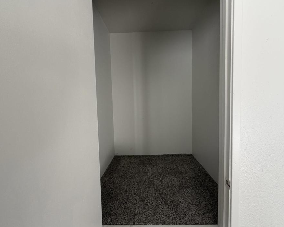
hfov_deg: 93.1
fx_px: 134
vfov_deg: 80.4
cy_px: 111
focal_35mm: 16
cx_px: 144
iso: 125
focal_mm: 2.22
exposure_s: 1/121
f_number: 2.2
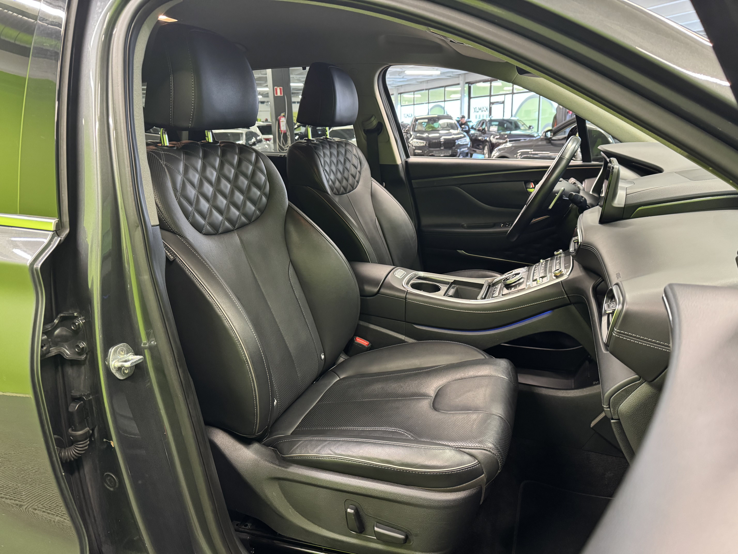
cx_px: 369
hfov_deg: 71.6
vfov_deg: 56.8
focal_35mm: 24
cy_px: 277
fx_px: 512
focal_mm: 6.76
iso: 640
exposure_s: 1/50
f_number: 1.78
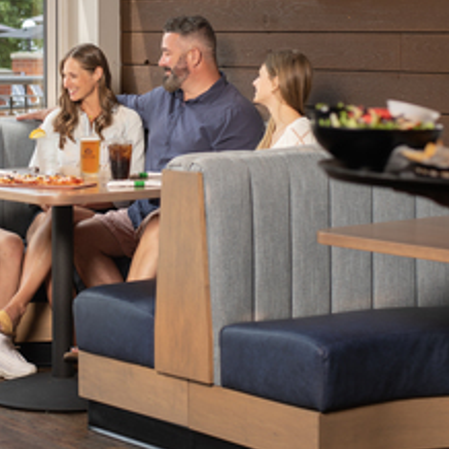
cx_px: 91
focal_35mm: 117
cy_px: 43
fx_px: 1717
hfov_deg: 14.8
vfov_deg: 14.7
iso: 80
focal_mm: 50
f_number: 3.2
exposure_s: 1/80
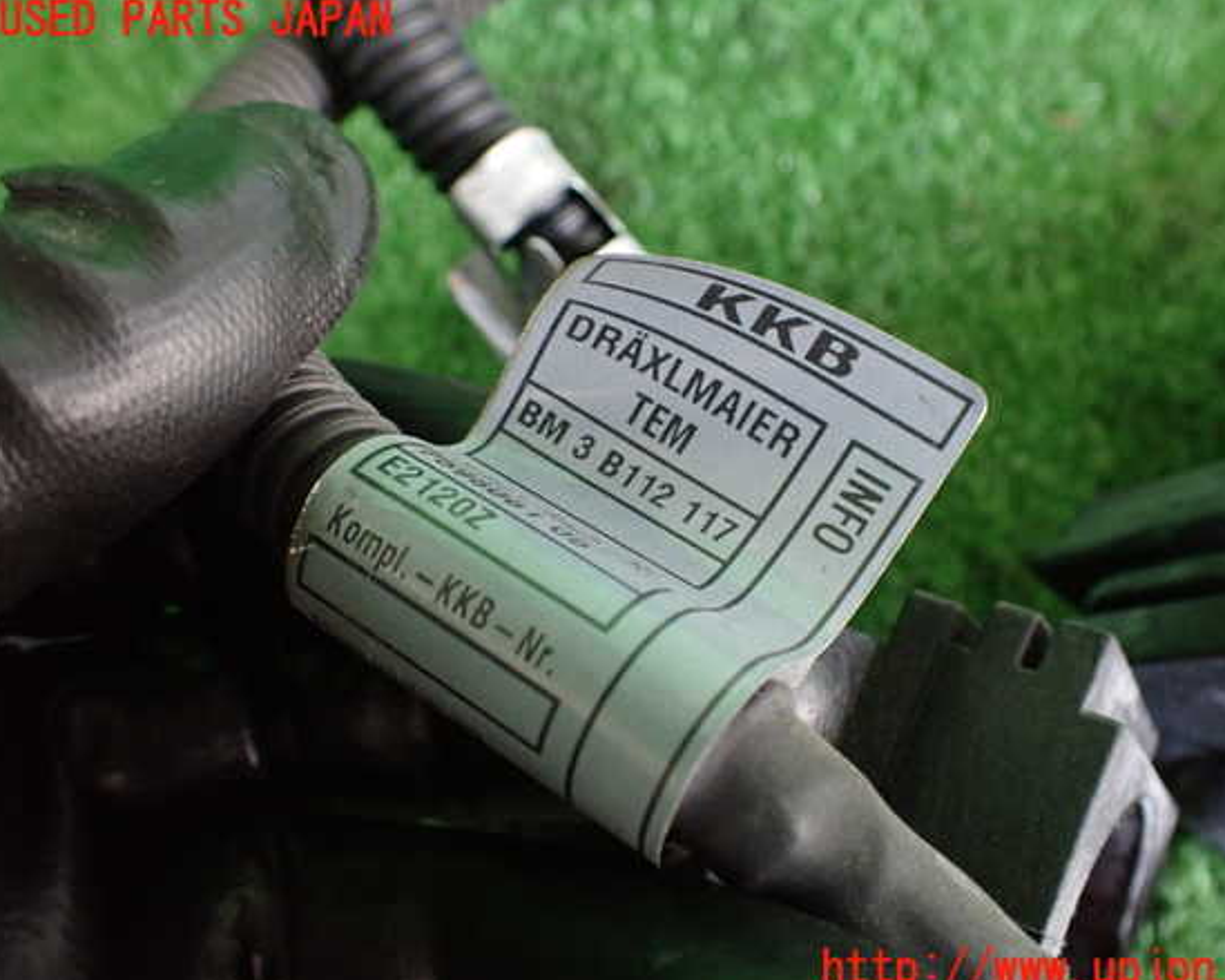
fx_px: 1160
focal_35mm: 32
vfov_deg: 45.8
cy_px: 496
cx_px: 656
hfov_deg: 55.6
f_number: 2.3
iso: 800
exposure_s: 1/100
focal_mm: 5.4
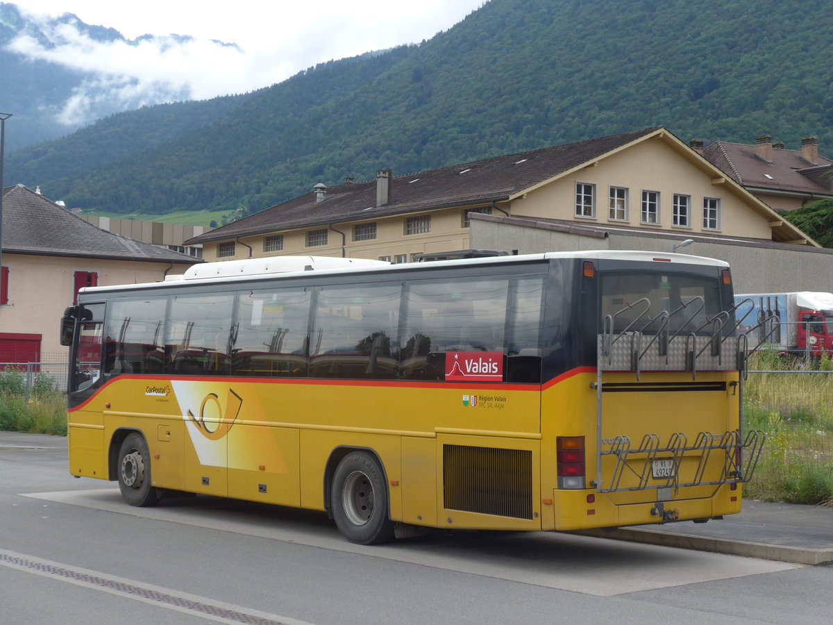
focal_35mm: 62
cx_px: 416
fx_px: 1492
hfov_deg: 31.2
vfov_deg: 23.7
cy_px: 312
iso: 80
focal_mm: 12.7
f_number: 3.7
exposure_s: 1/200
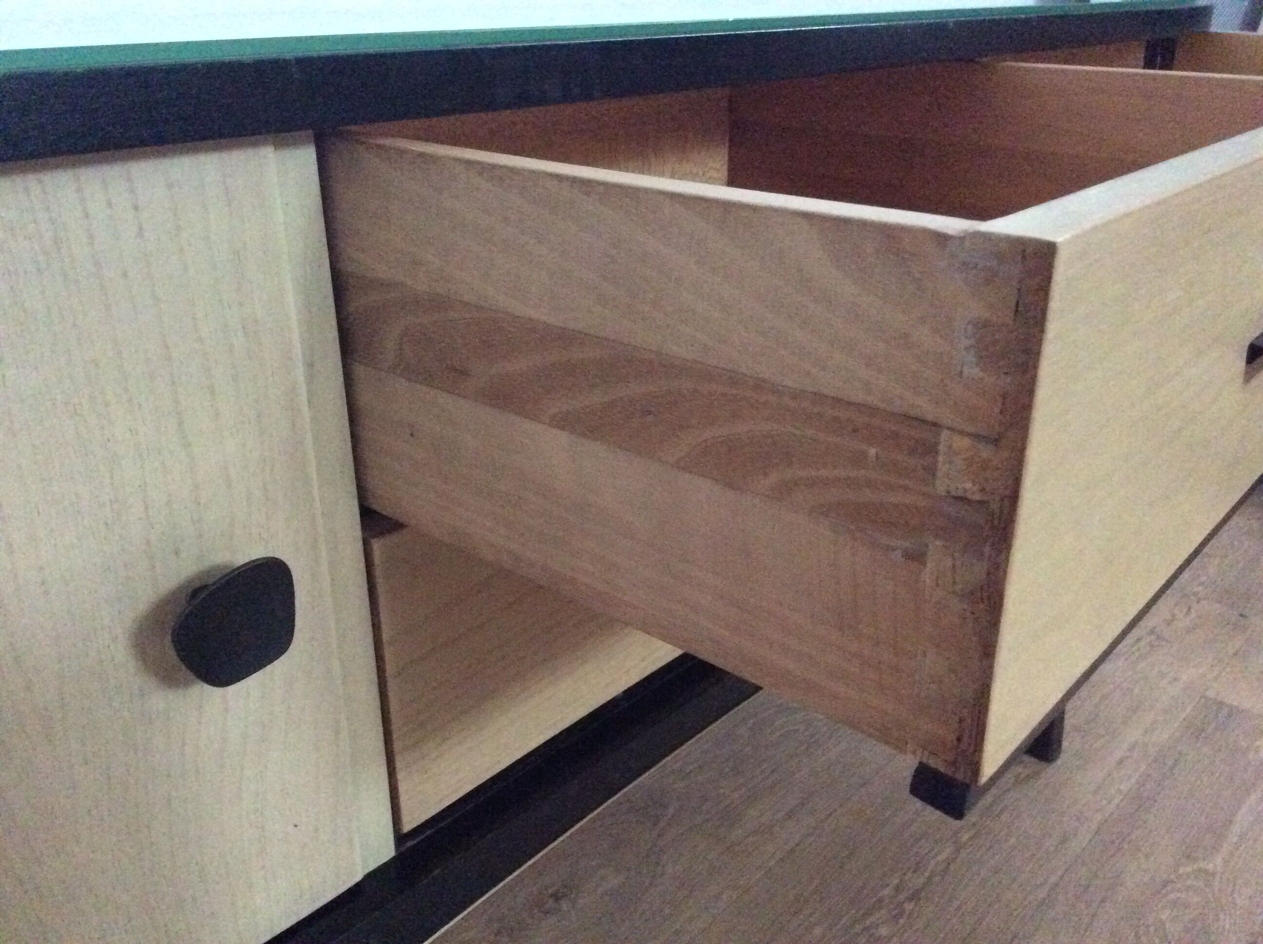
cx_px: 632
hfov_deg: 56.9
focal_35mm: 32
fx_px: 1166
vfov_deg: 44.1
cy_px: 472
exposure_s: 1/17
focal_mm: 3.3
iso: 800
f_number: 2.4
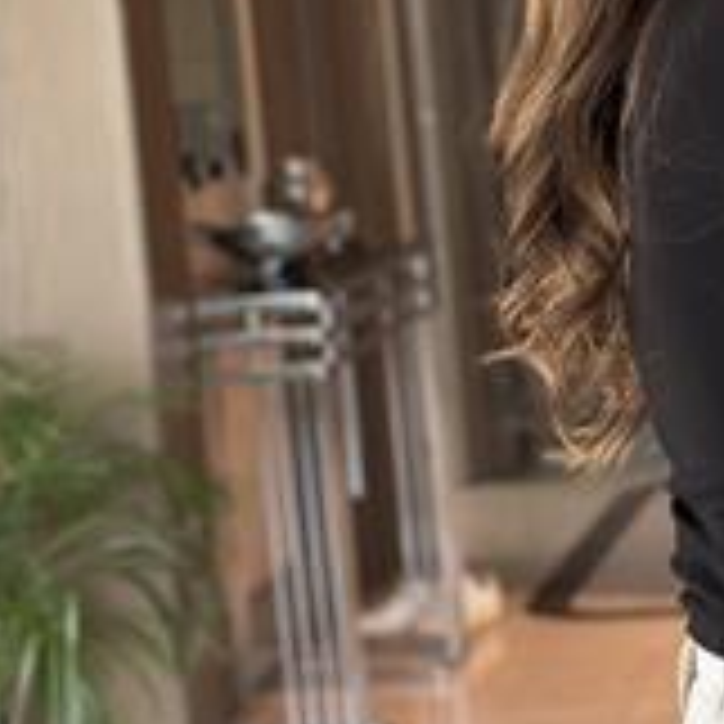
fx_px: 3147
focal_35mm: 133
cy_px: 301
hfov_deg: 12.8
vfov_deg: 13.1
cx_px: 841
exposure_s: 1/60
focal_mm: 6.86
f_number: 1.78
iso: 250
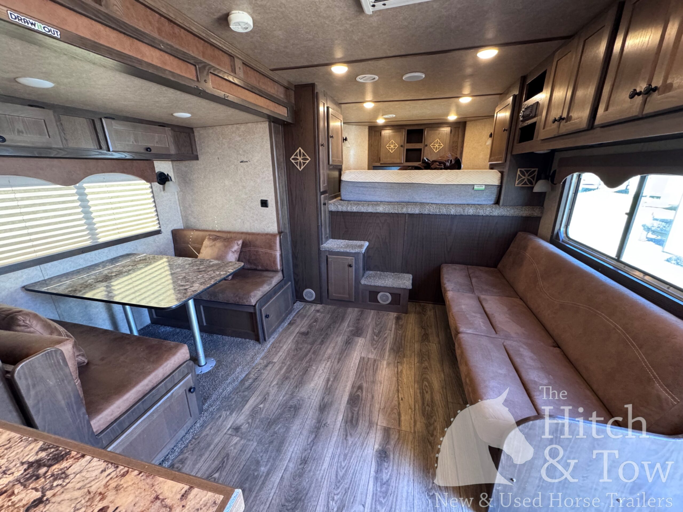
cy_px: 256
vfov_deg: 85.7
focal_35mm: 14
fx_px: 276
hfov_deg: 102.1
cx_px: 342
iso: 500
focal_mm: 2.22
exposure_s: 1/60
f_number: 2.2
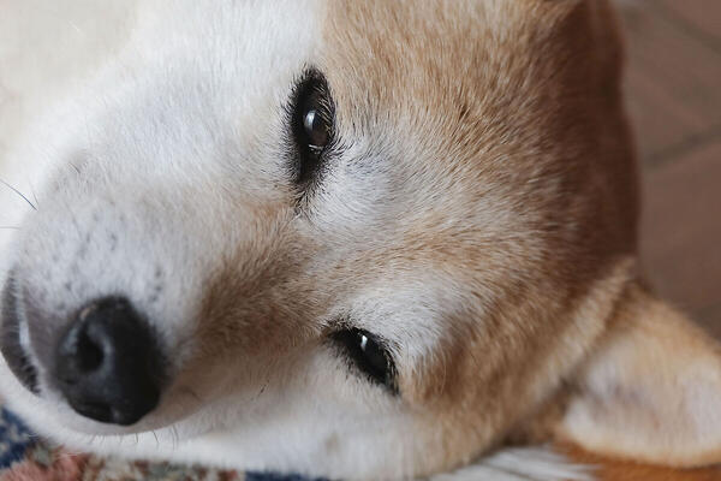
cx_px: 360
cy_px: 240
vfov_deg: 5.9
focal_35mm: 234
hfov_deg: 8.8
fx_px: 4686
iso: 2500
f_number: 4.5
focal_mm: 156.1
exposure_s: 1/160
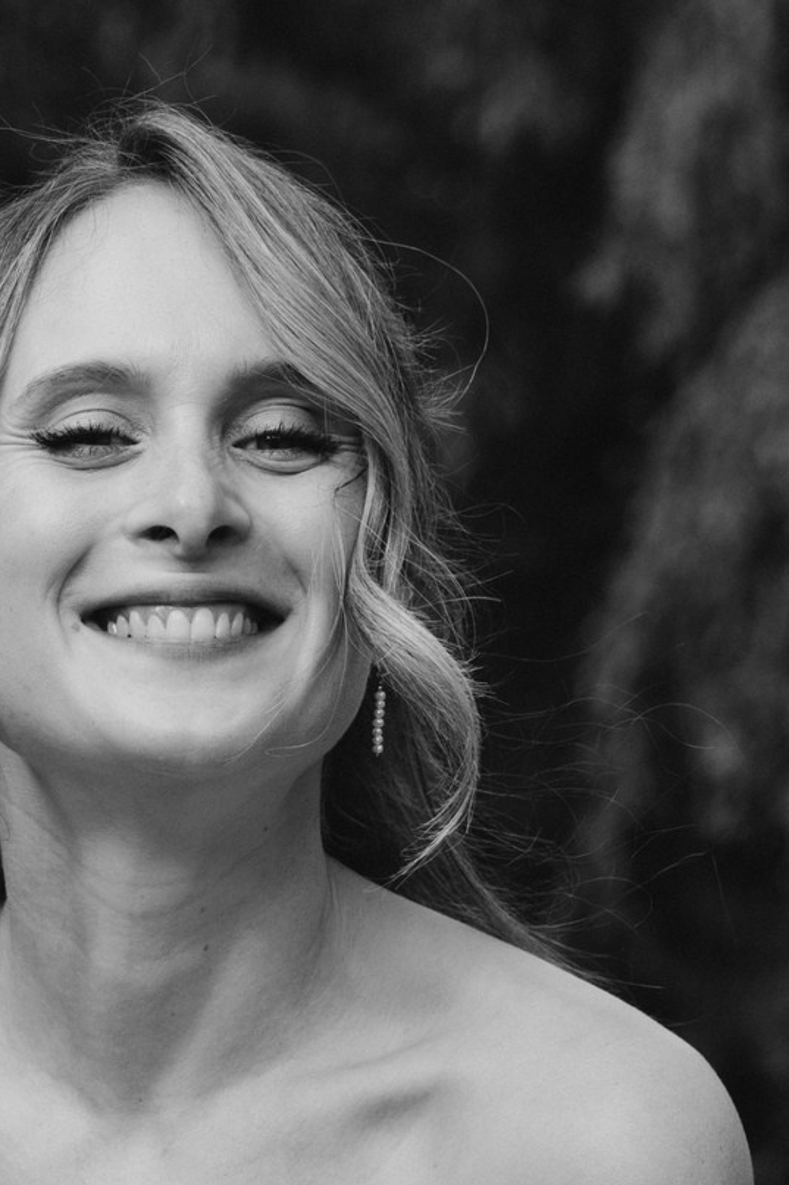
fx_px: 5328
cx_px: -73
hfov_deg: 8.4
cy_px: 1506
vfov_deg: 12.3
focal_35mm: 162
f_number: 3.5
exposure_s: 1/800
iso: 160
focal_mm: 51
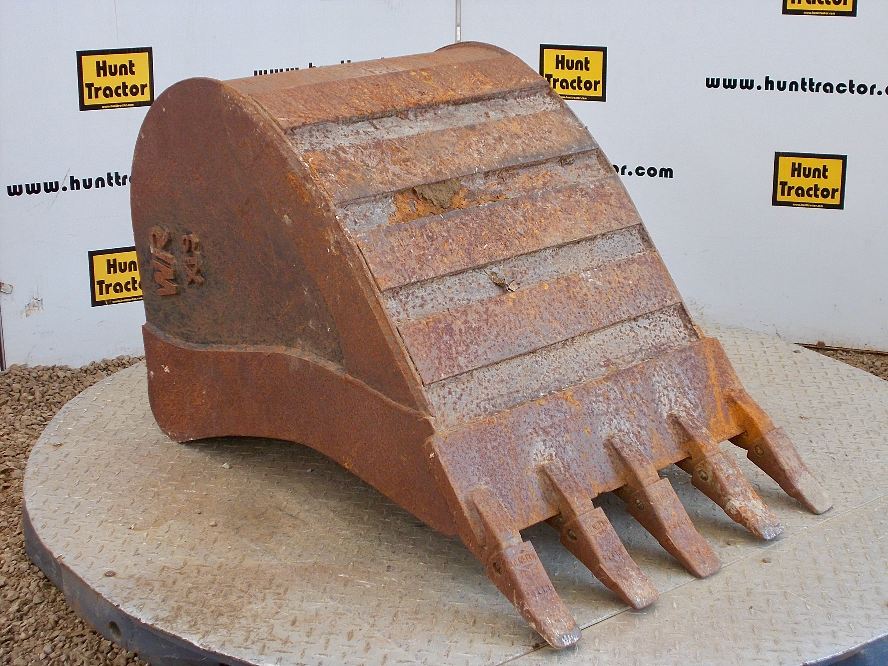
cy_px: 333
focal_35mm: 58
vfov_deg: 25.2
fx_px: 1488
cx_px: 444
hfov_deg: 33.2
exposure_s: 1/30
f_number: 4.9
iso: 125
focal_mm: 10.3
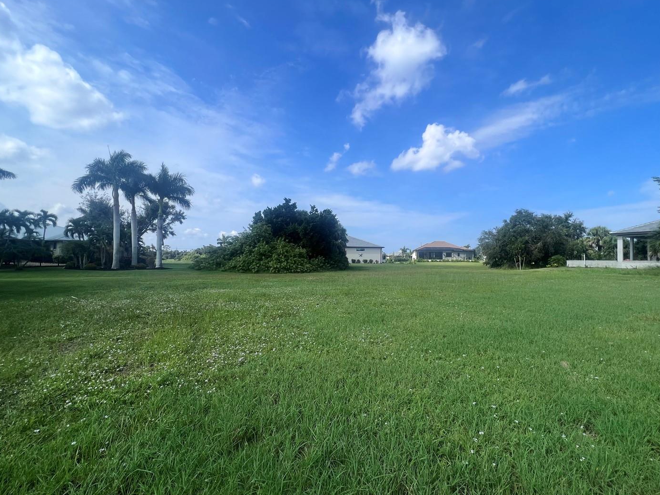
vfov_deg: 81.7
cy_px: 256
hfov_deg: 98.1
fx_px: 286
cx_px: 347
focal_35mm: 15
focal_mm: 1.57
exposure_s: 1/1783
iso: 32
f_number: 1.8
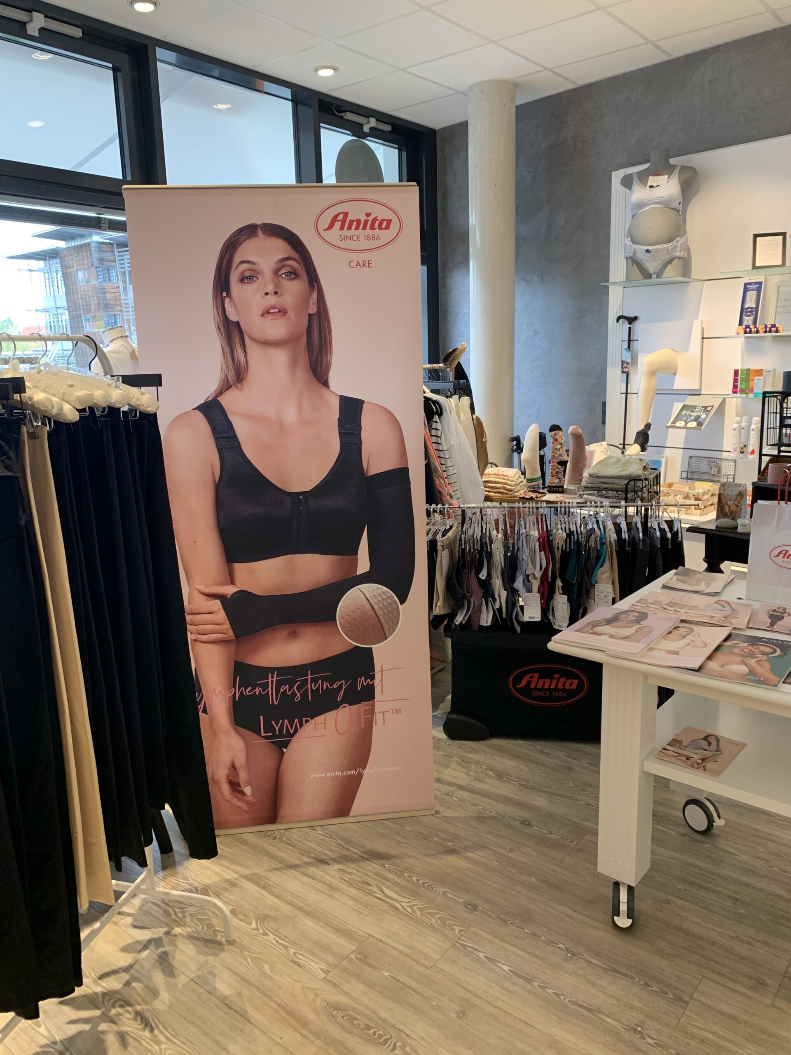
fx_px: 792
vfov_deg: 67.3
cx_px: 396
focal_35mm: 26
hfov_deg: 53.1
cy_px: 528
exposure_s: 1/81
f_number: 1.8
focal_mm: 4.25
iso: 100
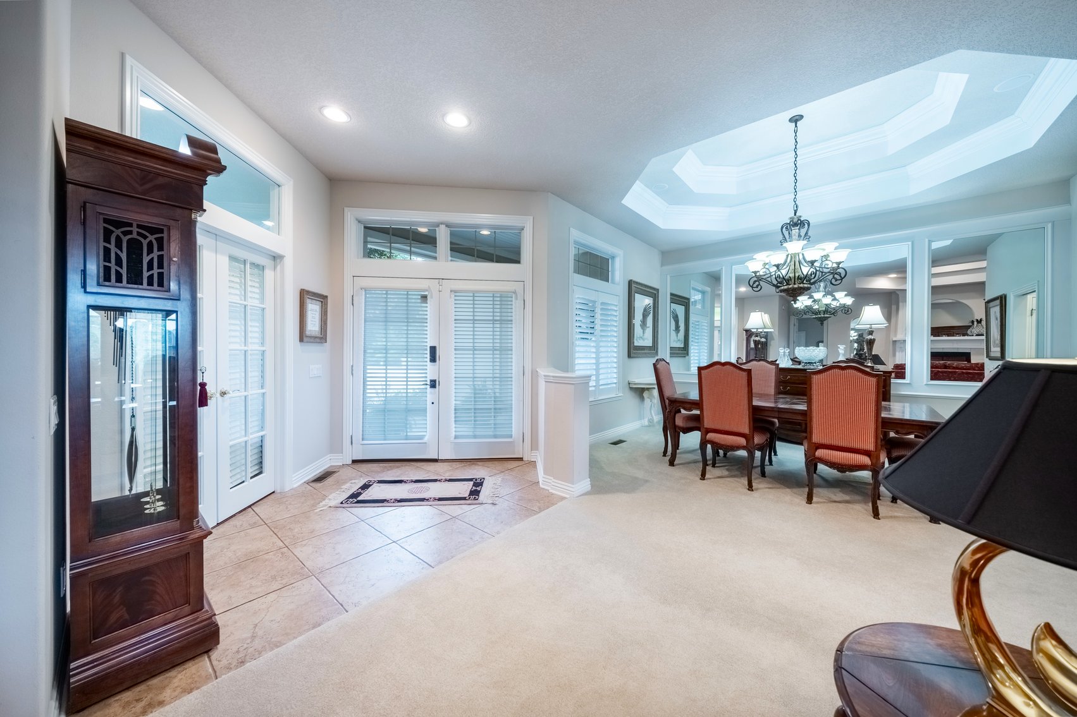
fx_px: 359
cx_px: 538
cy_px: 358
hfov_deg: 112.6
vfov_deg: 90.0
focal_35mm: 12
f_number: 4
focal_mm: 8
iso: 400
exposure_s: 1/1000
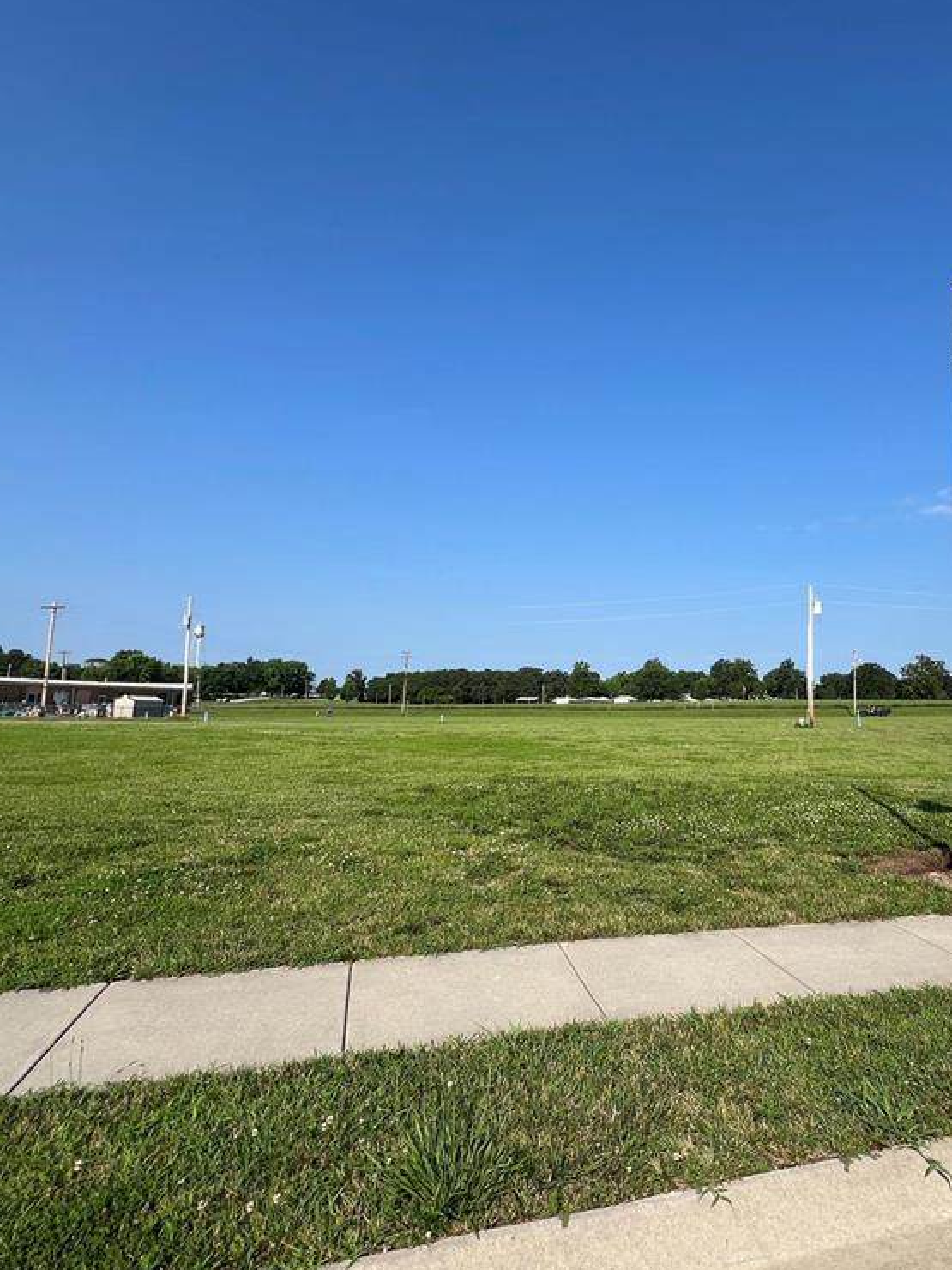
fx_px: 660
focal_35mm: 18
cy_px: 621
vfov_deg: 87.7
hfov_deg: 69.6
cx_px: 631
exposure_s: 1/1946
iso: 32
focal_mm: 1.57
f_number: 1.8
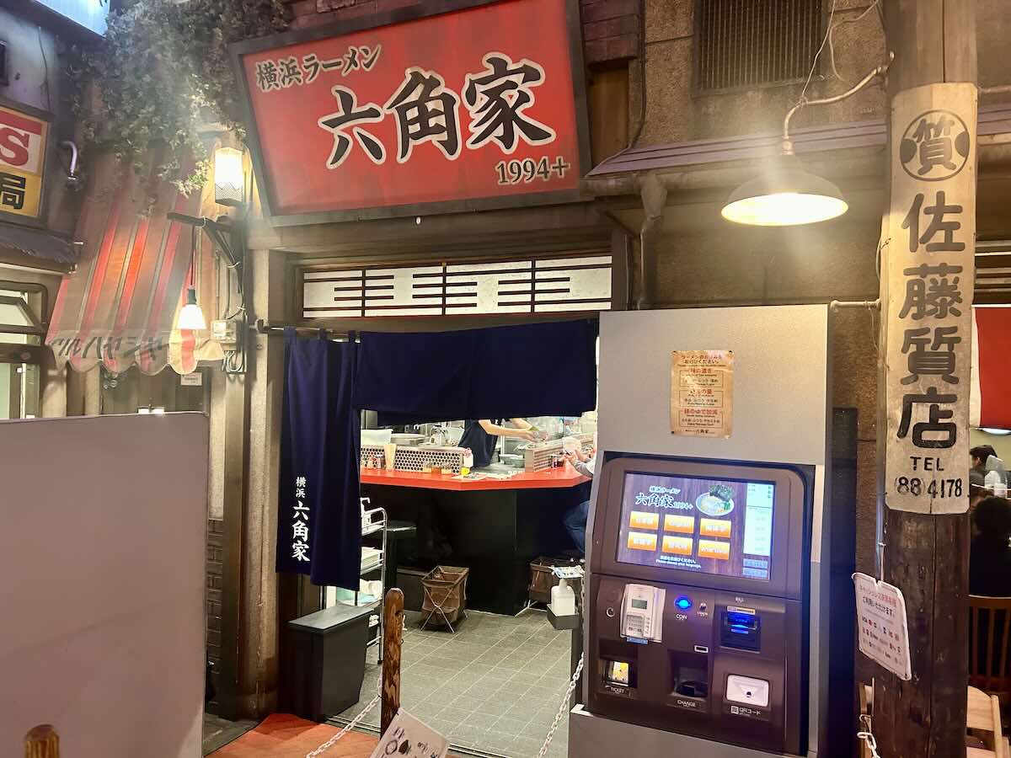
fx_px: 759
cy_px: 379
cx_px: 506
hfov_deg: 67.3
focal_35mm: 26
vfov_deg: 53.1
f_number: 1.5
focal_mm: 5.7
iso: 400
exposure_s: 1/50
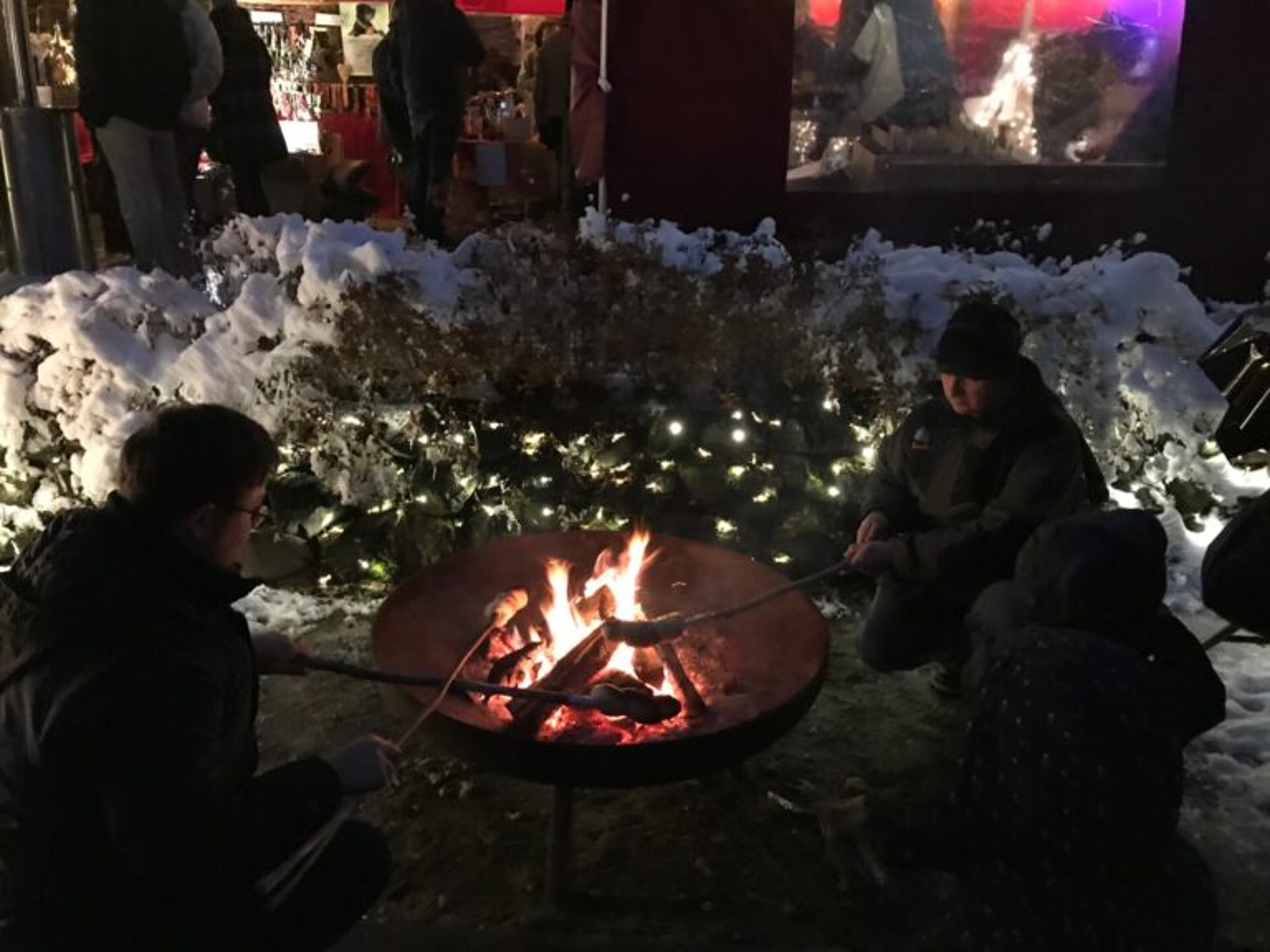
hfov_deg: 63.4
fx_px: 1027
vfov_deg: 49.7
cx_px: 635
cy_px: 476
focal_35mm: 28
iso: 125
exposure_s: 1/4
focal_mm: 3.99
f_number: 1.8
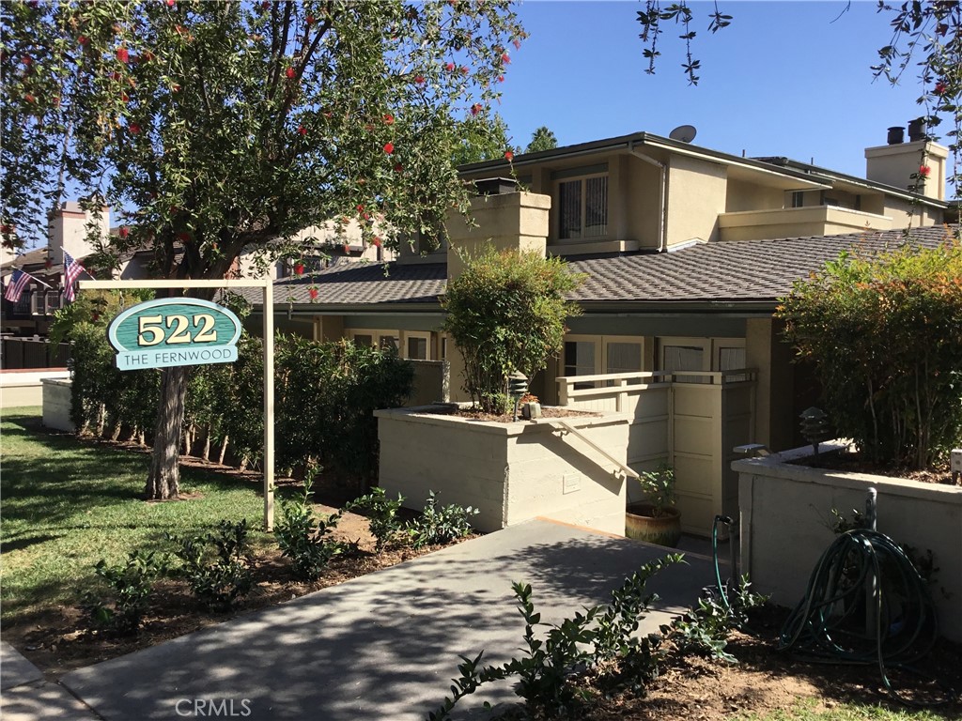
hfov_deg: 58.4
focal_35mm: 31
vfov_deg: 45.4
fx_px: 862
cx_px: 481
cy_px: 360
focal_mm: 3.3
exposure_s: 1/876
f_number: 2.4
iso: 25
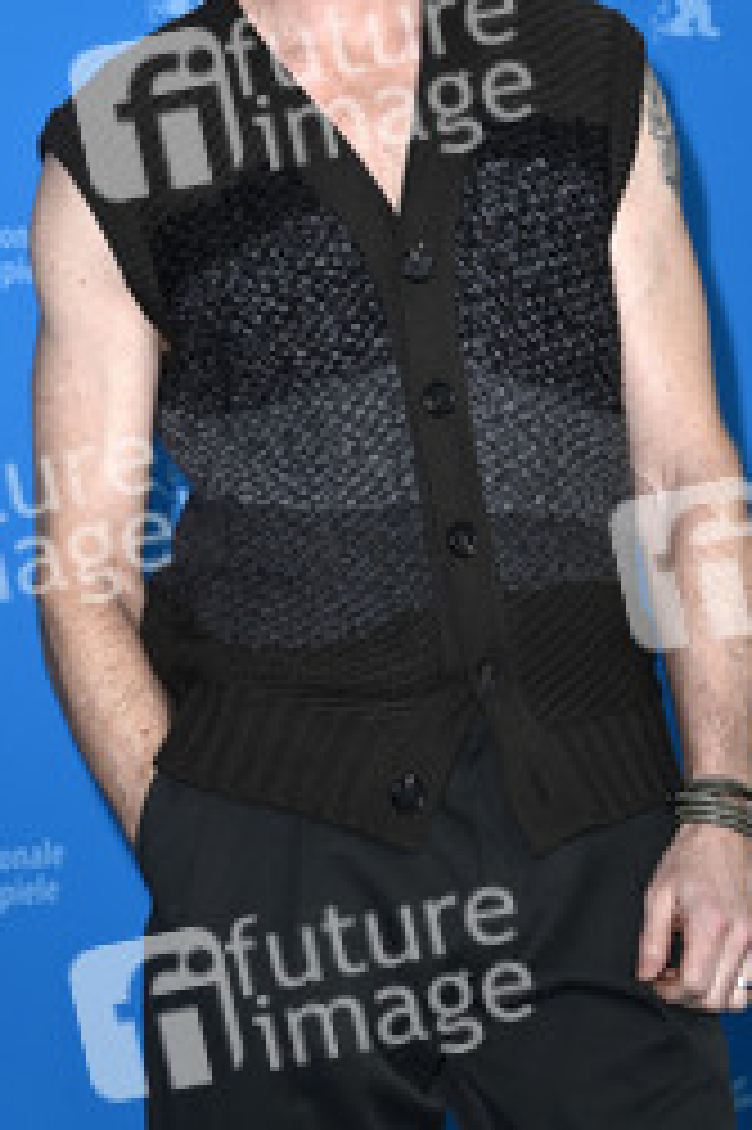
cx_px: 432
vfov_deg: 13.1
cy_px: 320
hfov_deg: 8.8
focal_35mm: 156
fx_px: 4894
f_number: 5.6
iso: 640
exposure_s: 1/250
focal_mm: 98
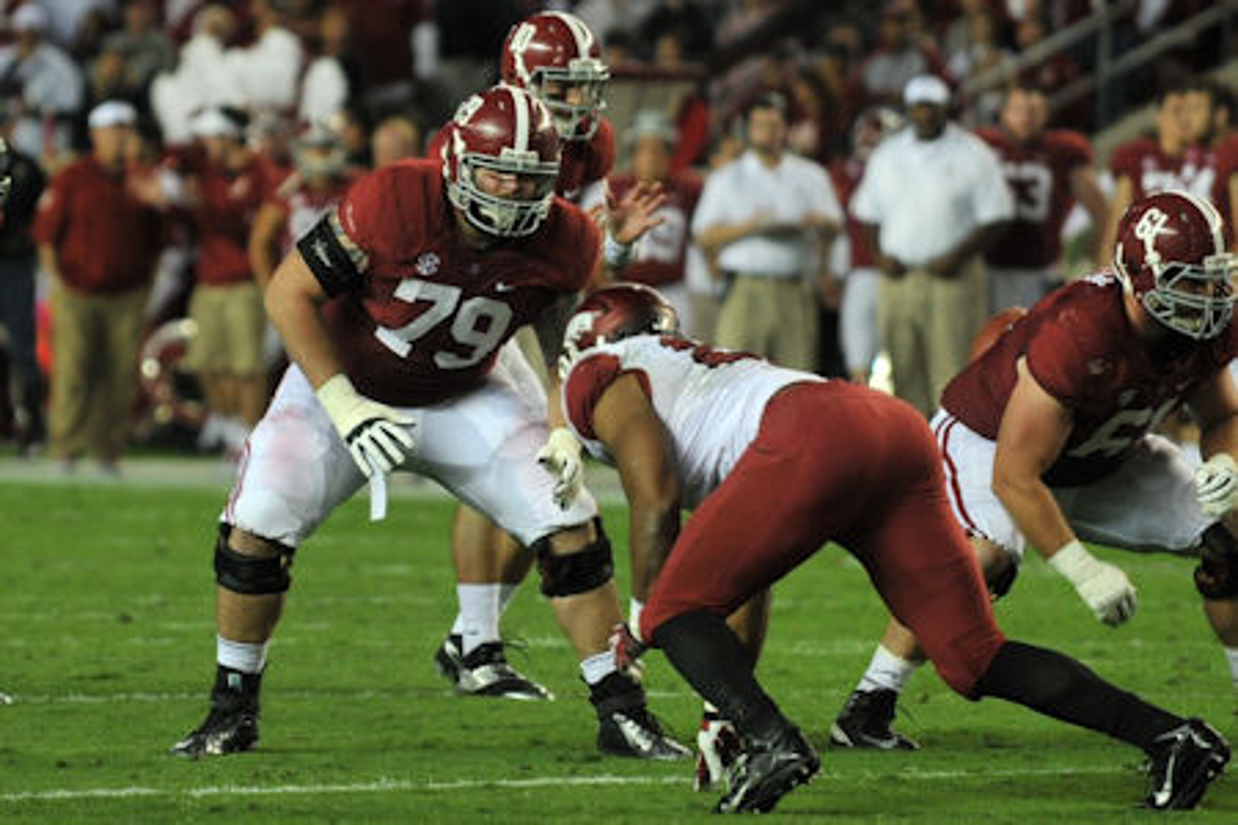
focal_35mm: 300
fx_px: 10316
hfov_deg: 6.9
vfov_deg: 4.6
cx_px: 619
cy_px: 412
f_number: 2.8
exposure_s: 1/400
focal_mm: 200
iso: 640
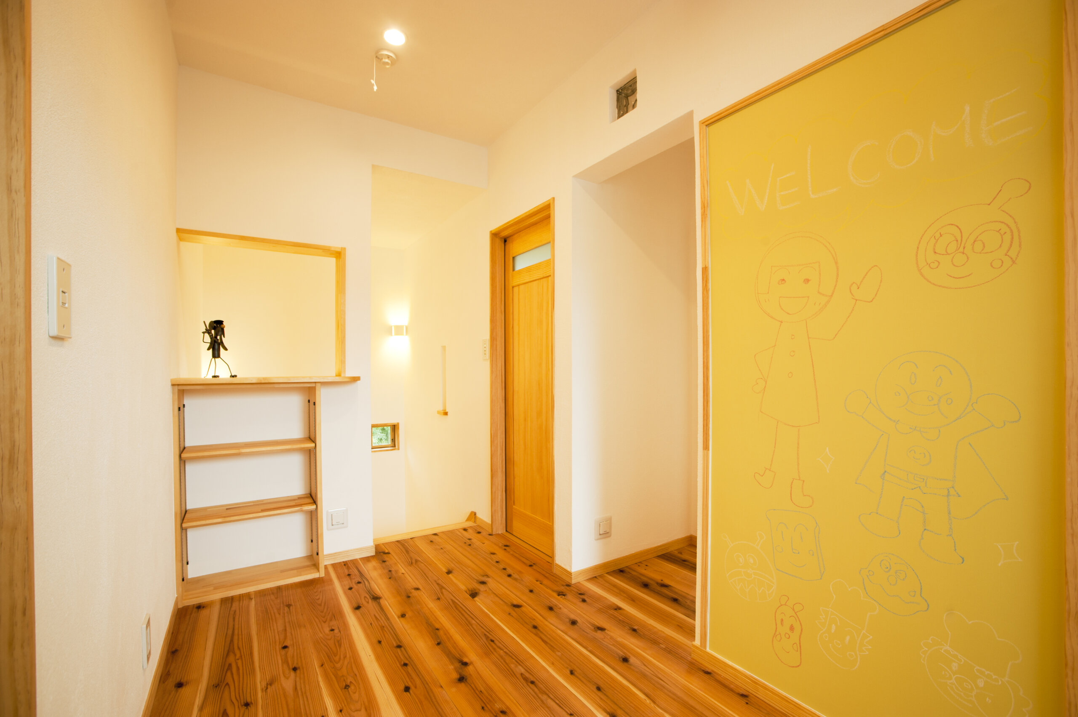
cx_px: 539
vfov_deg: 77.2
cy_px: 358
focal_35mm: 15
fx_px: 449
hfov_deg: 100.4
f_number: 10
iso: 200
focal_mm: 15
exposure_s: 1/6
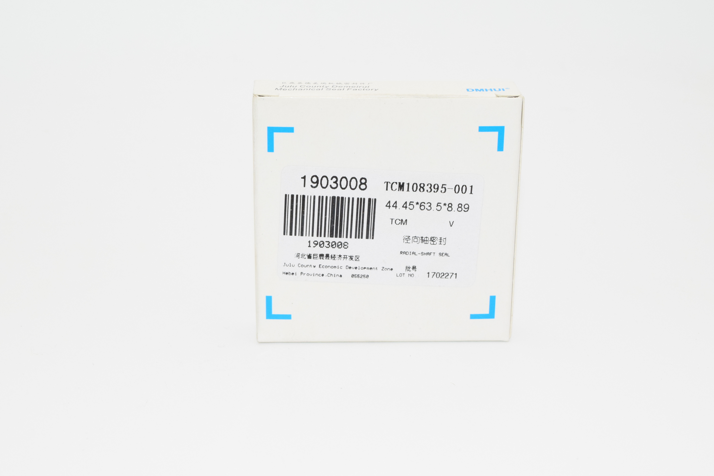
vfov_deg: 20.0
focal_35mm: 68
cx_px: 386
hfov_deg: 29.6
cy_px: 240
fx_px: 1348
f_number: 11
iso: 1600
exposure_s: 1/100
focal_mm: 40
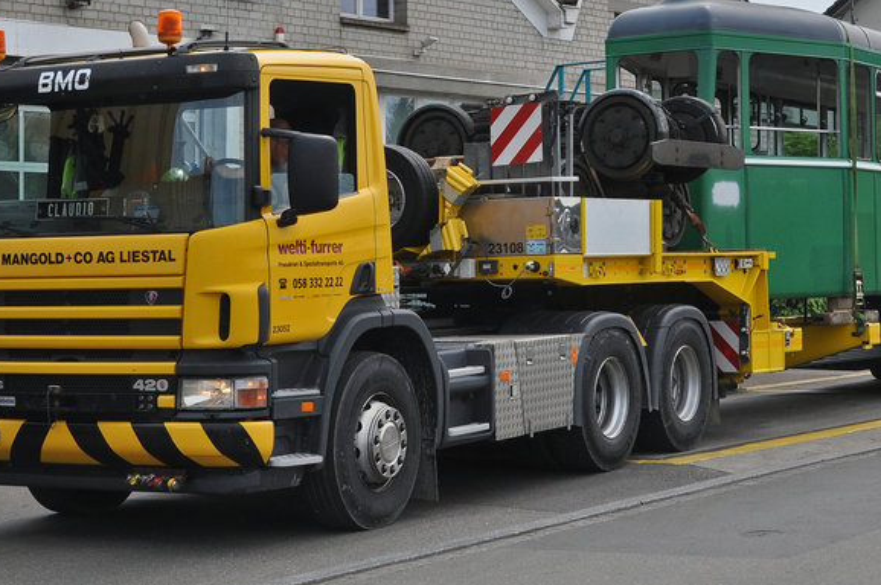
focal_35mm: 81
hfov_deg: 25.1
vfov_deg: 16.7
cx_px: 431
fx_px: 1980
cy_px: 130
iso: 400
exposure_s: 1/400
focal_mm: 26
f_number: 11
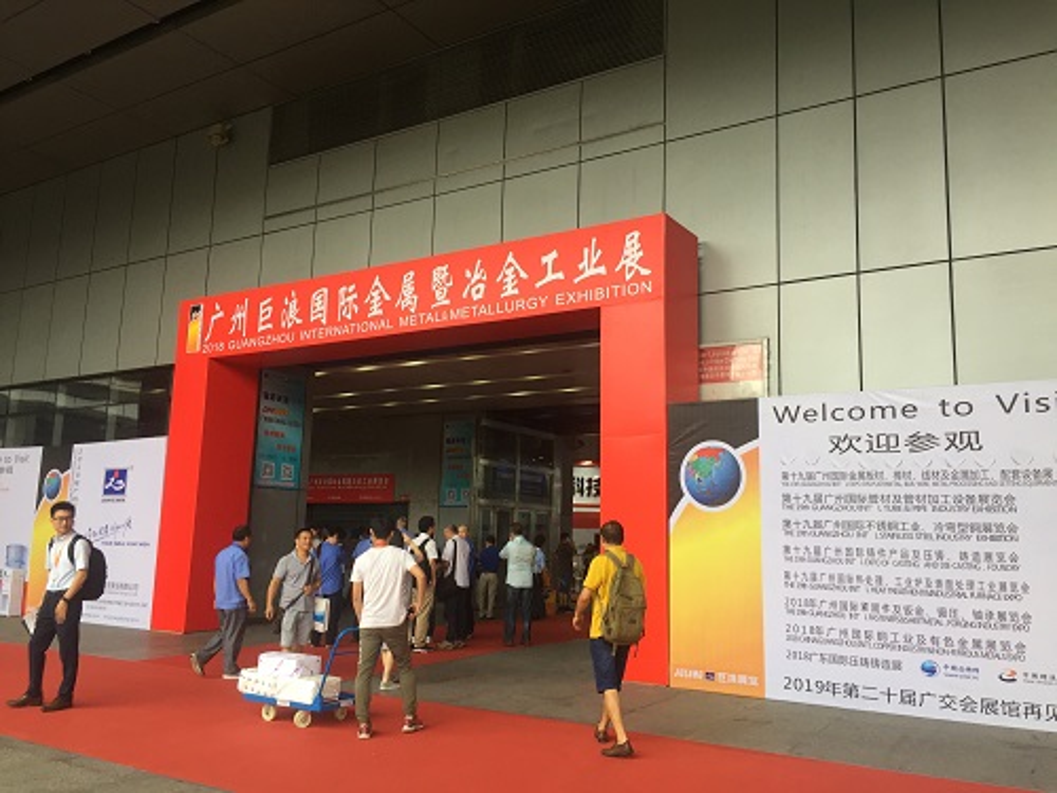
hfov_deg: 61.7
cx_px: 528
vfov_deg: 48.2
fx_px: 886
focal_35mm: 29
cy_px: 396
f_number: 2.2
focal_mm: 4.15
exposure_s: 1/100
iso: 50
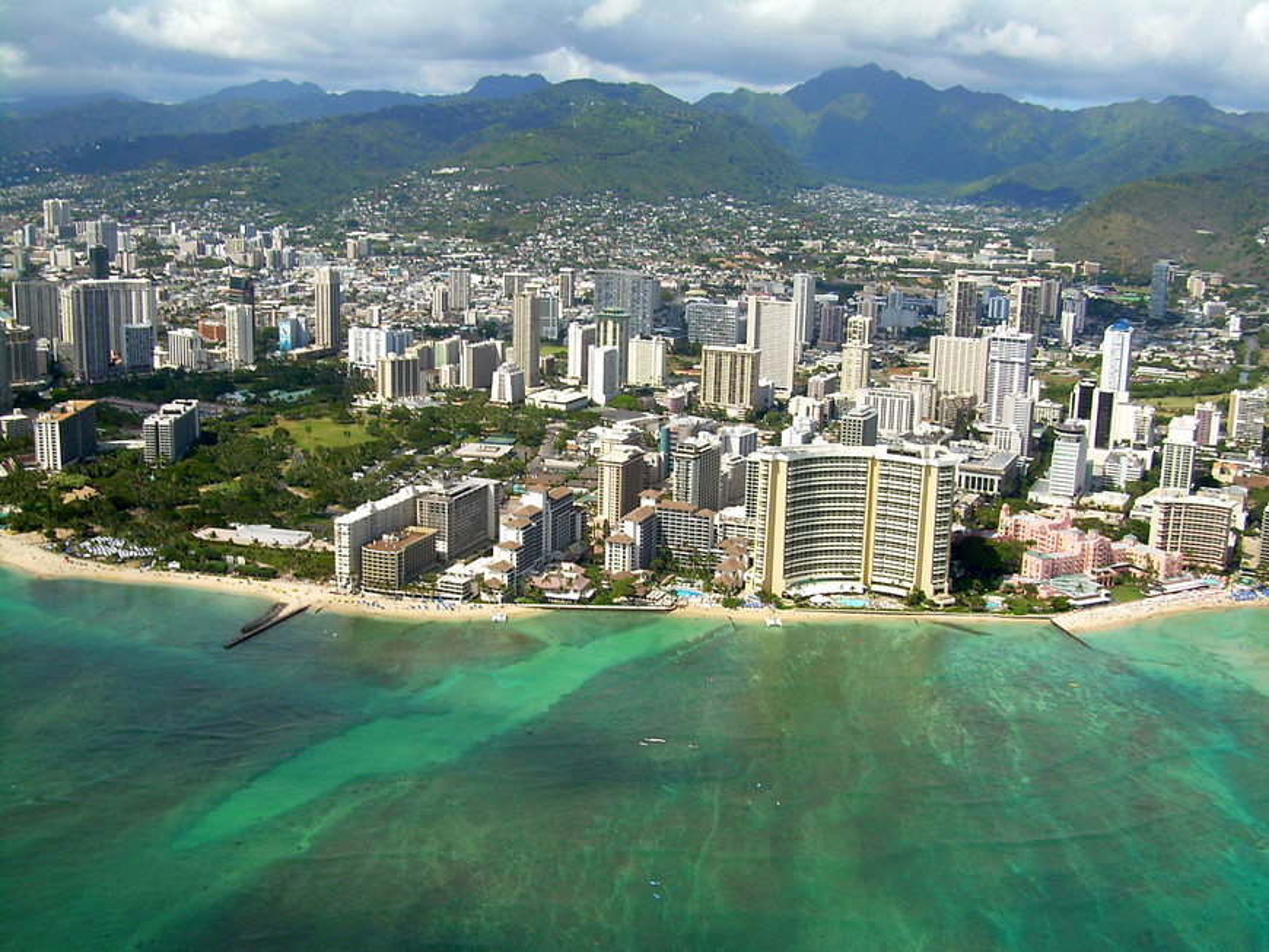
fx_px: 1393
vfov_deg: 37.7
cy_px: 476
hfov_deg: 49.0
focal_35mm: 38
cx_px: 634
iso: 50
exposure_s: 1/386
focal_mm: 6.3
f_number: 4.6
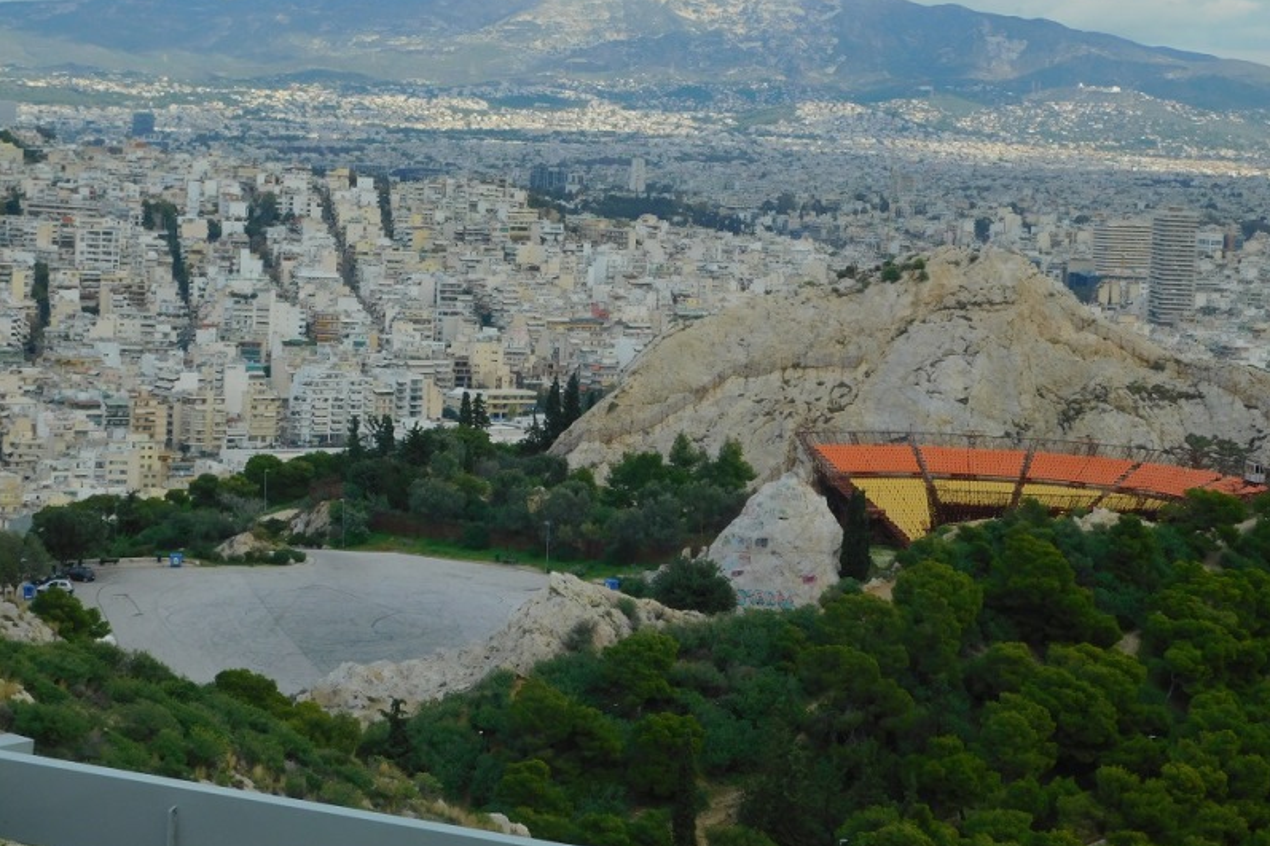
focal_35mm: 95
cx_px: 636
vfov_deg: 14.4
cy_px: 379
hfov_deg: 21.5
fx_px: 3350
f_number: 4.5
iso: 125
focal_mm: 16.1
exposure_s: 1/800
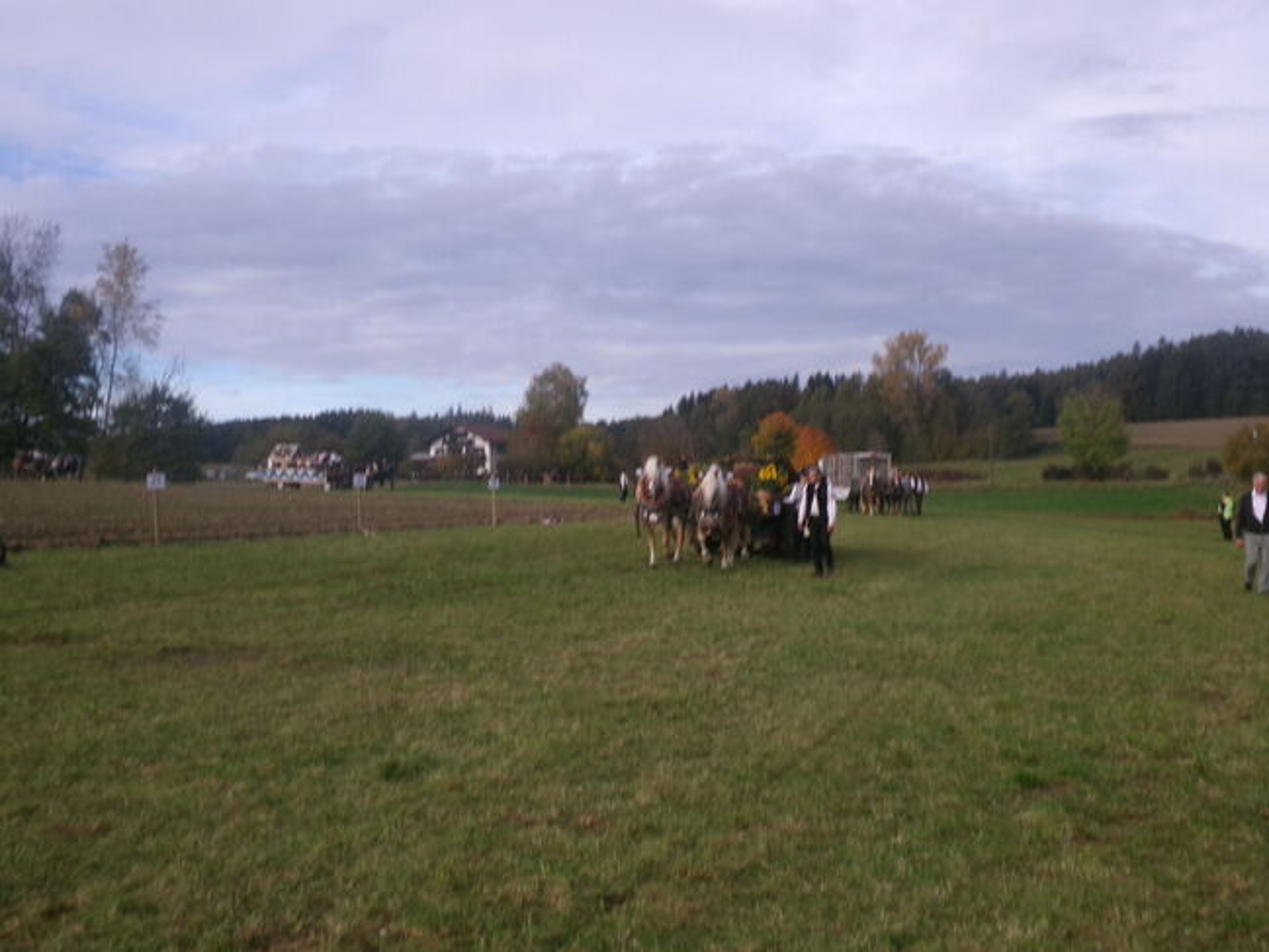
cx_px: 634
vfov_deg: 38.7
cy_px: 476
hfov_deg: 50.1
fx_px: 1357
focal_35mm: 37
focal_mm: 6.6
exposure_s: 1/60
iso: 100
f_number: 11.85
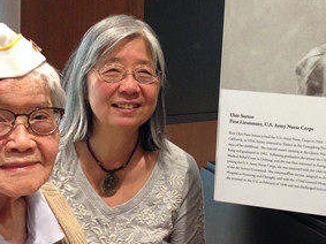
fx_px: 659
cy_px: 107
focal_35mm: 70
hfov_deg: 27.7
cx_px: 211
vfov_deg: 21.0
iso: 160
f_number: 2.4
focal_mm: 4.12
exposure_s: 1/20
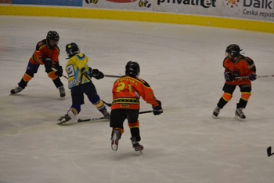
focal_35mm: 196
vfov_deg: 7.0
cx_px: 163
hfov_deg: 10.5
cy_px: 85
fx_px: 1491
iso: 3200
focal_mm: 102
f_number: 4.5
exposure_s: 1/250
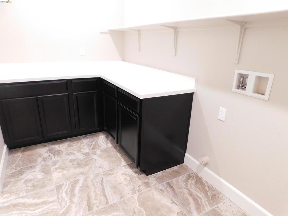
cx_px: 144
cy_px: 108
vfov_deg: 58.9
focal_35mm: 23
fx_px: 191
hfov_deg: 73.9
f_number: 3
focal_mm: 4
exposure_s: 1/8
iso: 400
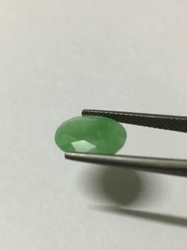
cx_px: 94
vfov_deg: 61.7
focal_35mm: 29
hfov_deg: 48.2
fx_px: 209
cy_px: 125
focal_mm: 4.15
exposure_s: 1/25
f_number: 2.2
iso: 200
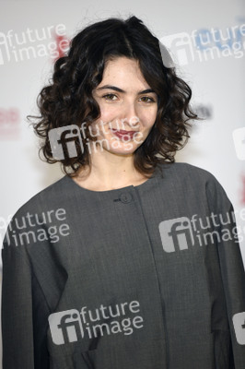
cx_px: 122
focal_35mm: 190
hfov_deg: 7.2
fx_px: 1943
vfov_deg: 10.8
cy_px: 184
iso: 800
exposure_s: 1/320
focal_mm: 190
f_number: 3.5
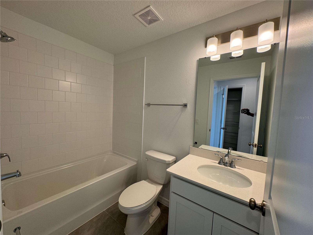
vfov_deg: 85.7
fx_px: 127
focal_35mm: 14
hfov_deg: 102.1
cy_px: 118
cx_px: 156
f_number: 2.2
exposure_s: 1/120
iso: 100
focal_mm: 2.22
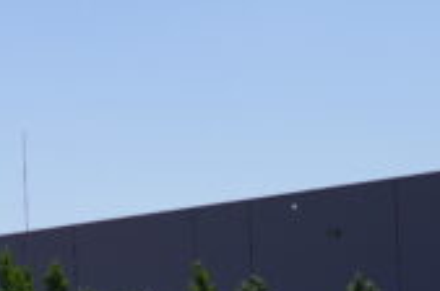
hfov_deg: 10.5
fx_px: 2171
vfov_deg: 7.5
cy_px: 495
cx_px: -463
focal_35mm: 178
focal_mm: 26
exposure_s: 1/250
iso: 100
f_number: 10
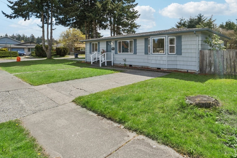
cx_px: 147
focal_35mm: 22
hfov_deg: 77.3
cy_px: 53
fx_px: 145
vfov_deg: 56.1
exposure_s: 1/250
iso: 250
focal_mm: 10
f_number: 10
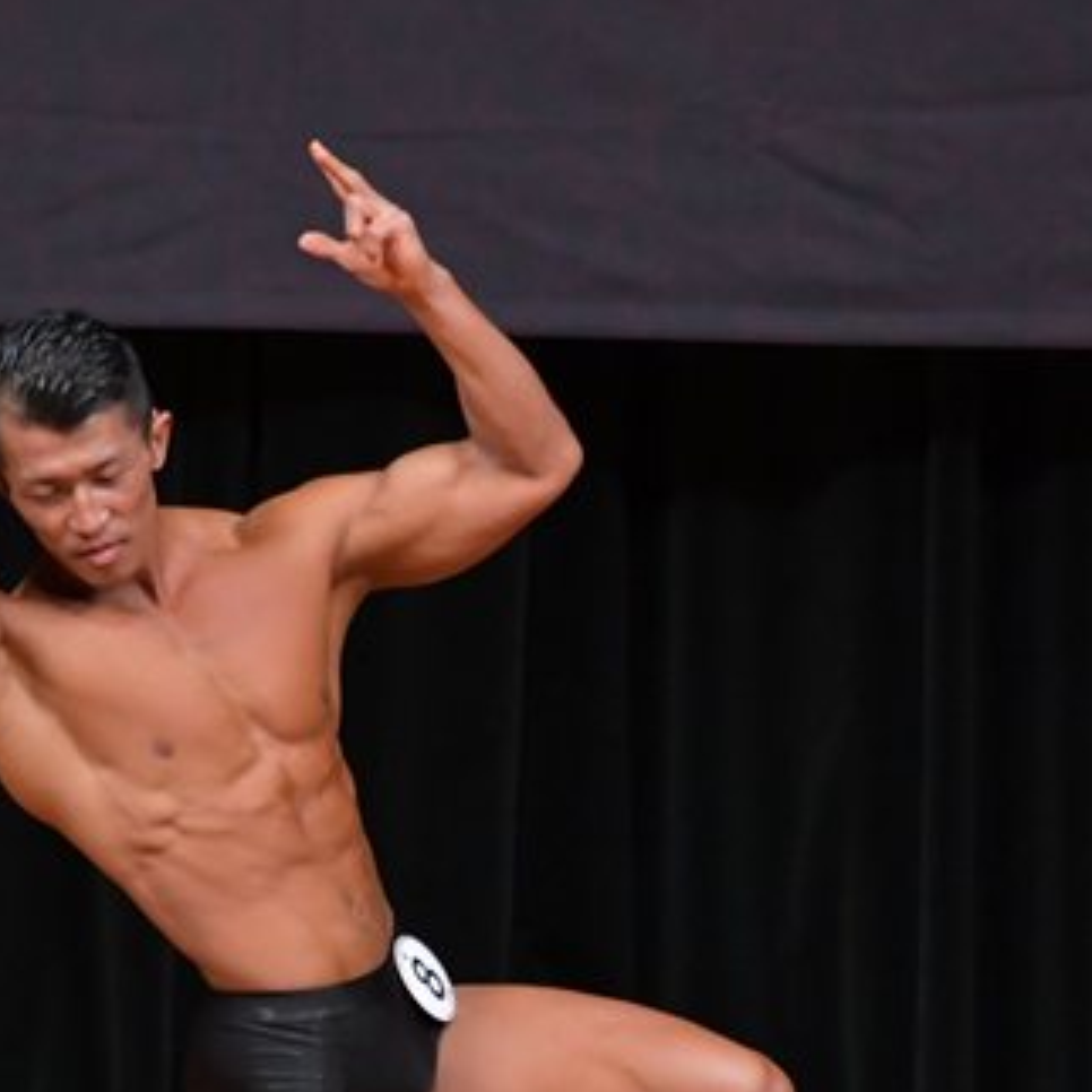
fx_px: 25197
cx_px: 524
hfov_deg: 2.5
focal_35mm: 706
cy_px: 841
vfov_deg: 2.5
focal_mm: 230
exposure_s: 1/400
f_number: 5.6
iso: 4000
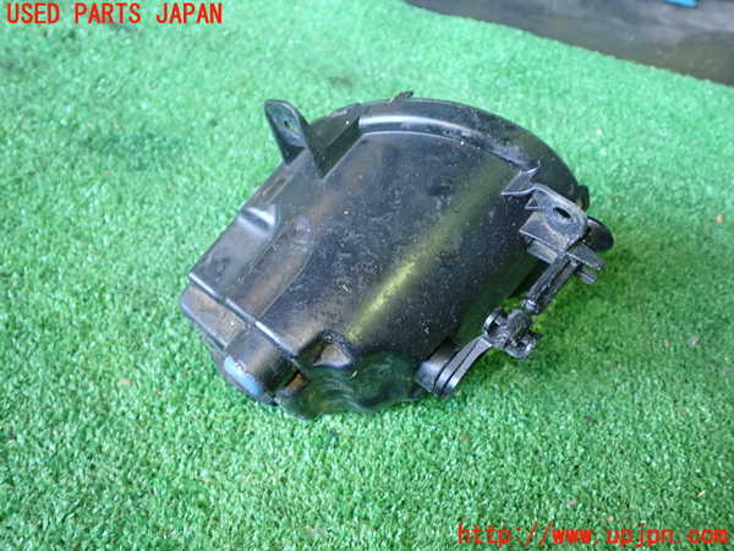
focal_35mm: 32
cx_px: 367
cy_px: 276
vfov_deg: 44.2
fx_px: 679
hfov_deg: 56.8
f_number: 2.4
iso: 400
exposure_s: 1/30
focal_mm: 5.79
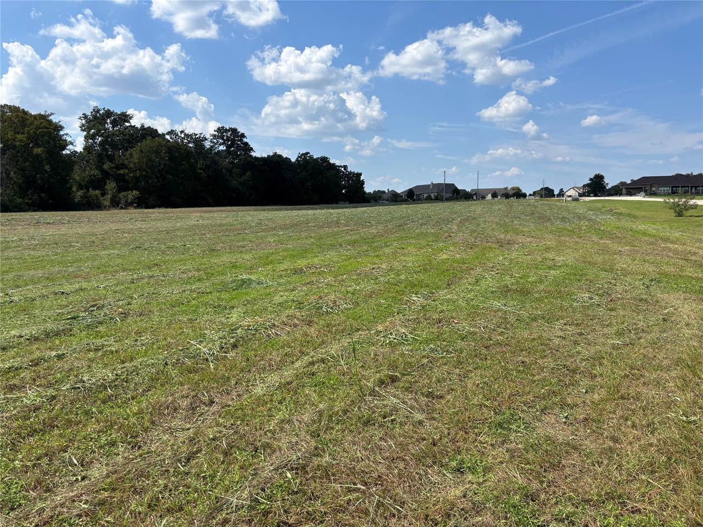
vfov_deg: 53.1
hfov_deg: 67.3
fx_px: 528
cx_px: 352
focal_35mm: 26
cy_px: 264
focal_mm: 5.96
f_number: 1.6
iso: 50
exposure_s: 1/4255
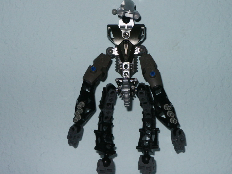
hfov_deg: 15.4
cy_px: 89
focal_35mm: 128
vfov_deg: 11.6
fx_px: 858
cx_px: 117
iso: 200
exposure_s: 1/90
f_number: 8
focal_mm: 22.45
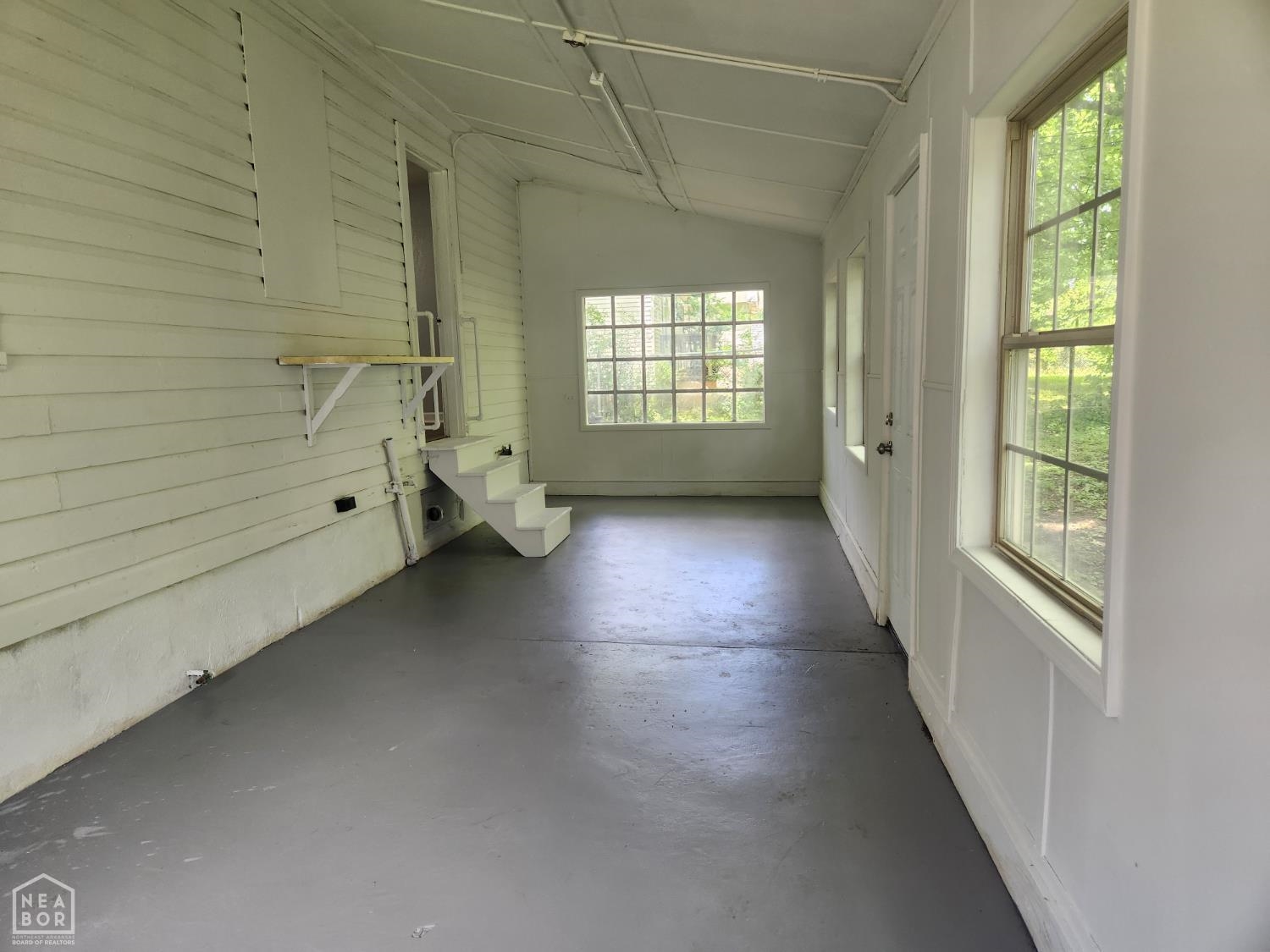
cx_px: 635
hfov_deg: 73.9
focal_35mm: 23
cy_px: 476
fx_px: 844
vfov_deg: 58.9
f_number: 1.8
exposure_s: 1/180
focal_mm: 5.4
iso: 125
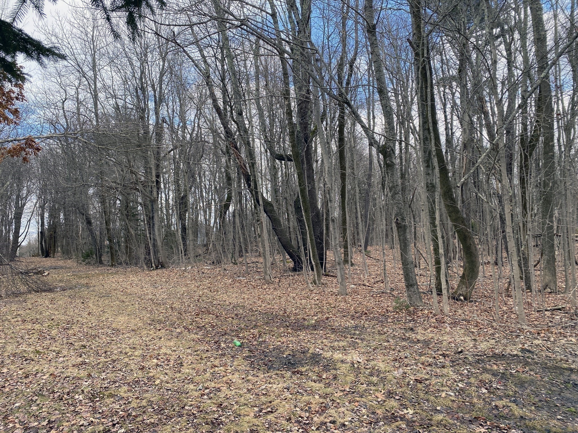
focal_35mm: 26
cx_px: 289
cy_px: 216
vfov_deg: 53.1
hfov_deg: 67.3
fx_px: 434
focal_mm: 4.25
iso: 32
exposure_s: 1/560
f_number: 1.8
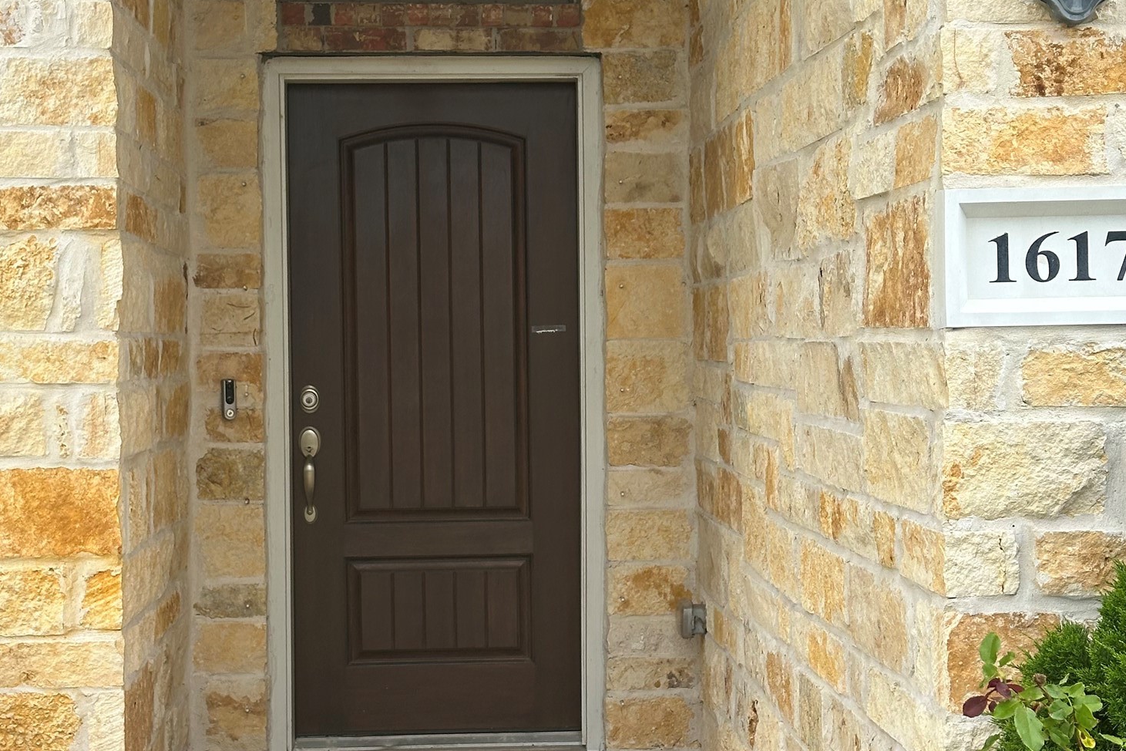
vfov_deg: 19.5
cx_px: 566
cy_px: 356
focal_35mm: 70
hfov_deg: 28.8
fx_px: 2189
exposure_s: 1/1613
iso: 64
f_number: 1.78
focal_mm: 6.86
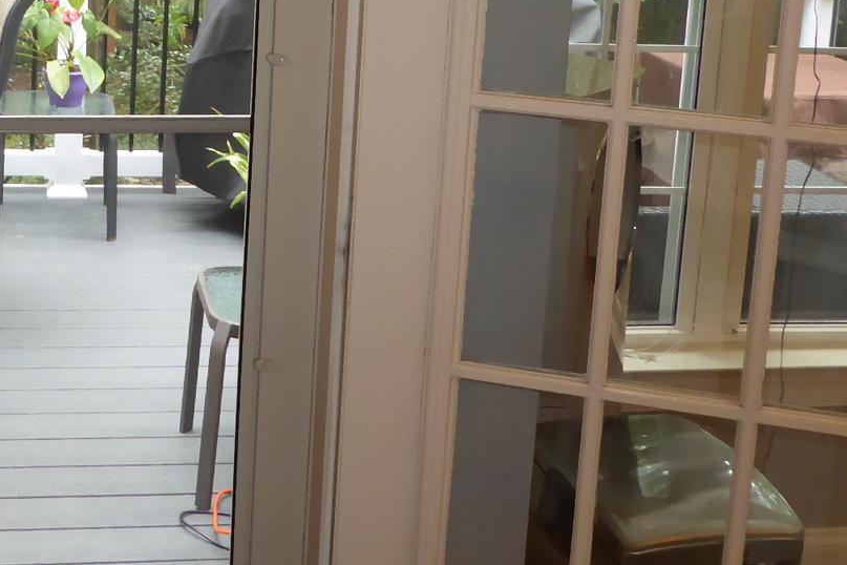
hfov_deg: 29.8
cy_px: -5
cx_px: 167
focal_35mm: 66
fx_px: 1553
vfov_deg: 20.0
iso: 400
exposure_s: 1/60
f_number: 3.3
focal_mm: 4.3
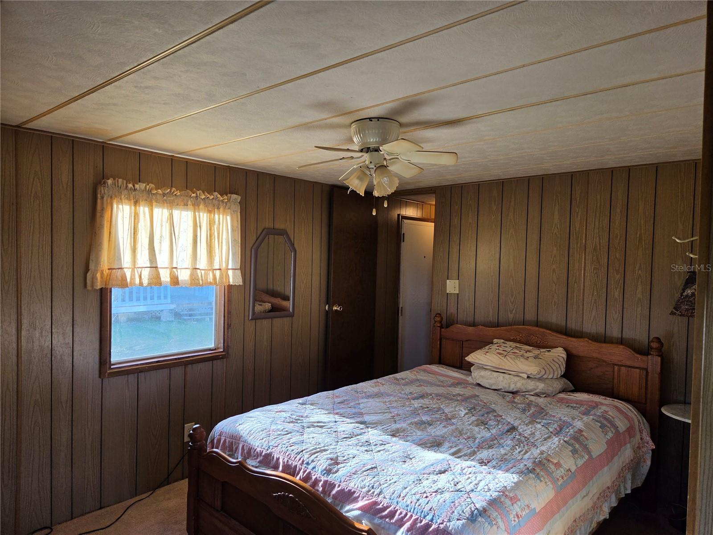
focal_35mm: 23
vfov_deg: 58.9
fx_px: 474
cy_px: 268
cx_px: 356
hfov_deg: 73.9
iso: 50
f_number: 1.8
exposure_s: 1/359
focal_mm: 5.4
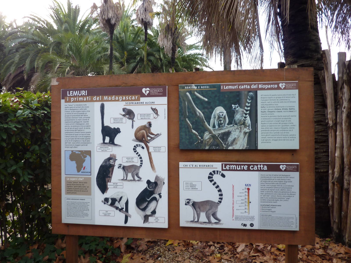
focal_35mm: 25
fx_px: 253
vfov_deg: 54.9
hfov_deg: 69.4
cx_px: 176
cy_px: 132
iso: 80
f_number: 3.3
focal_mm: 4.1
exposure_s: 1/60
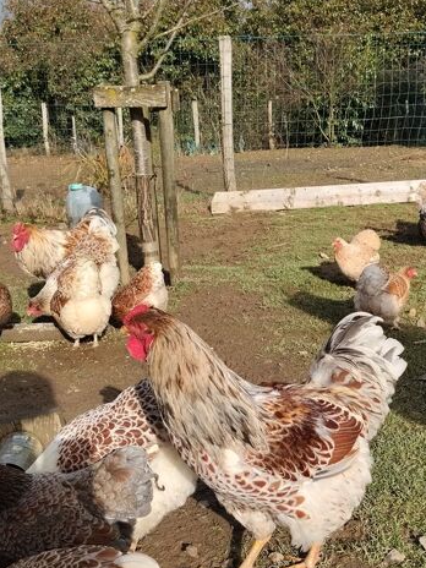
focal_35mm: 40
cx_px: 252
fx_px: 656
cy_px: 345
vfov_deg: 46.5
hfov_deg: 35.9
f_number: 1.8
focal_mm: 4.22
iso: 50
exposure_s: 1/1486
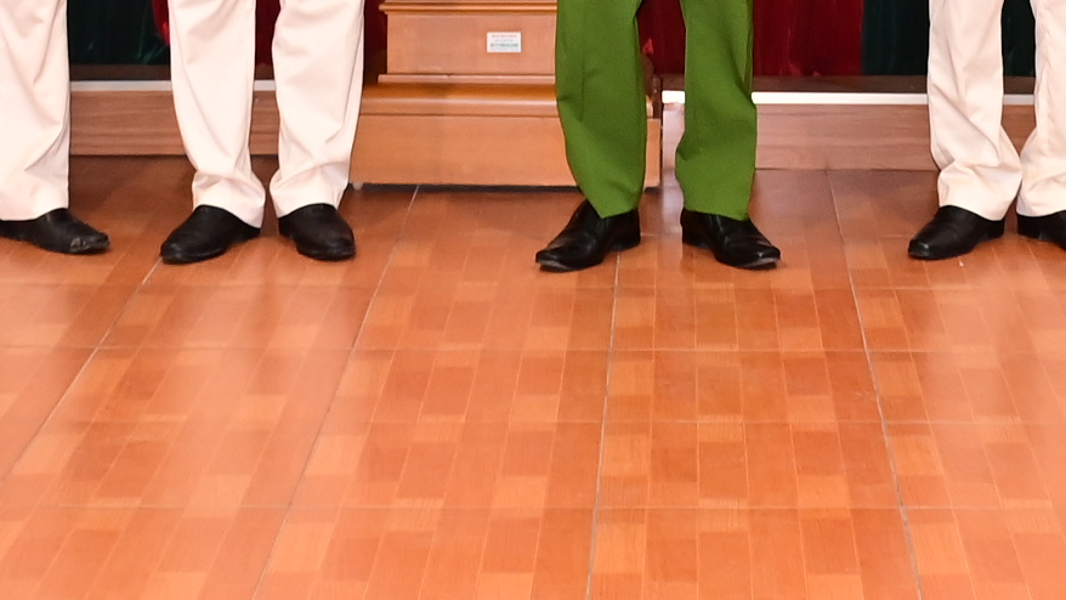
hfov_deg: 18.4
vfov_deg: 9.9
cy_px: -464
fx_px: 3279
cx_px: 707
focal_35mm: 116
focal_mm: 22
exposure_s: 1/200
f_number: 5
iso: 1250
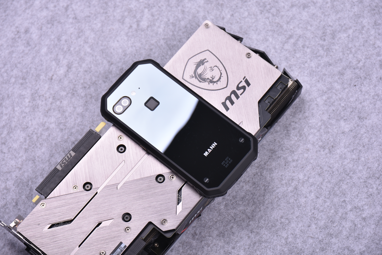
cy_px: 128
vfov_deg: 13.0
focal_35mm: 105
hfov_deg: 19.5
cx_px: 191
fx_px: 1114
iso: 100
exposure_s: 1/200
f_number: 5.6
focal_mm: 70
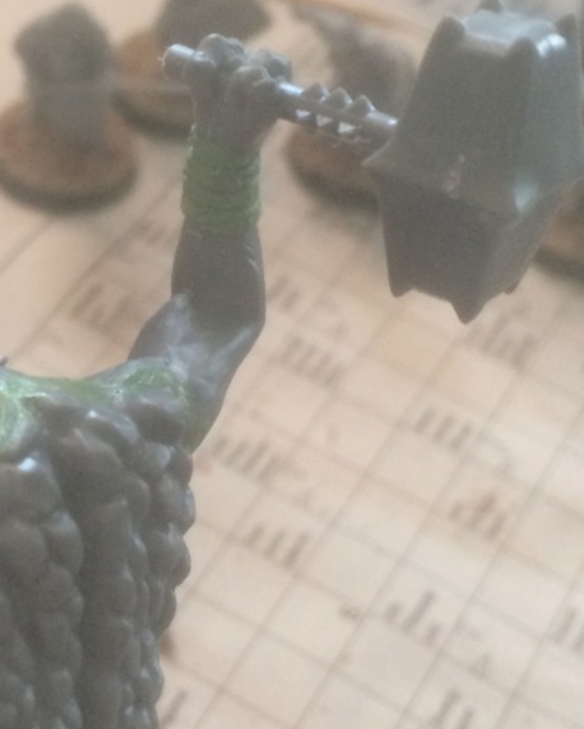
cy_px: 410
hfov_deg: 20.3
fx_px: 1598
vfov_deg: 25.7
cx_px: 45
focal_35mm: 74
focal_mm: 4.15
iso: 160
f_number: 2.2
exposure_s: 1/33
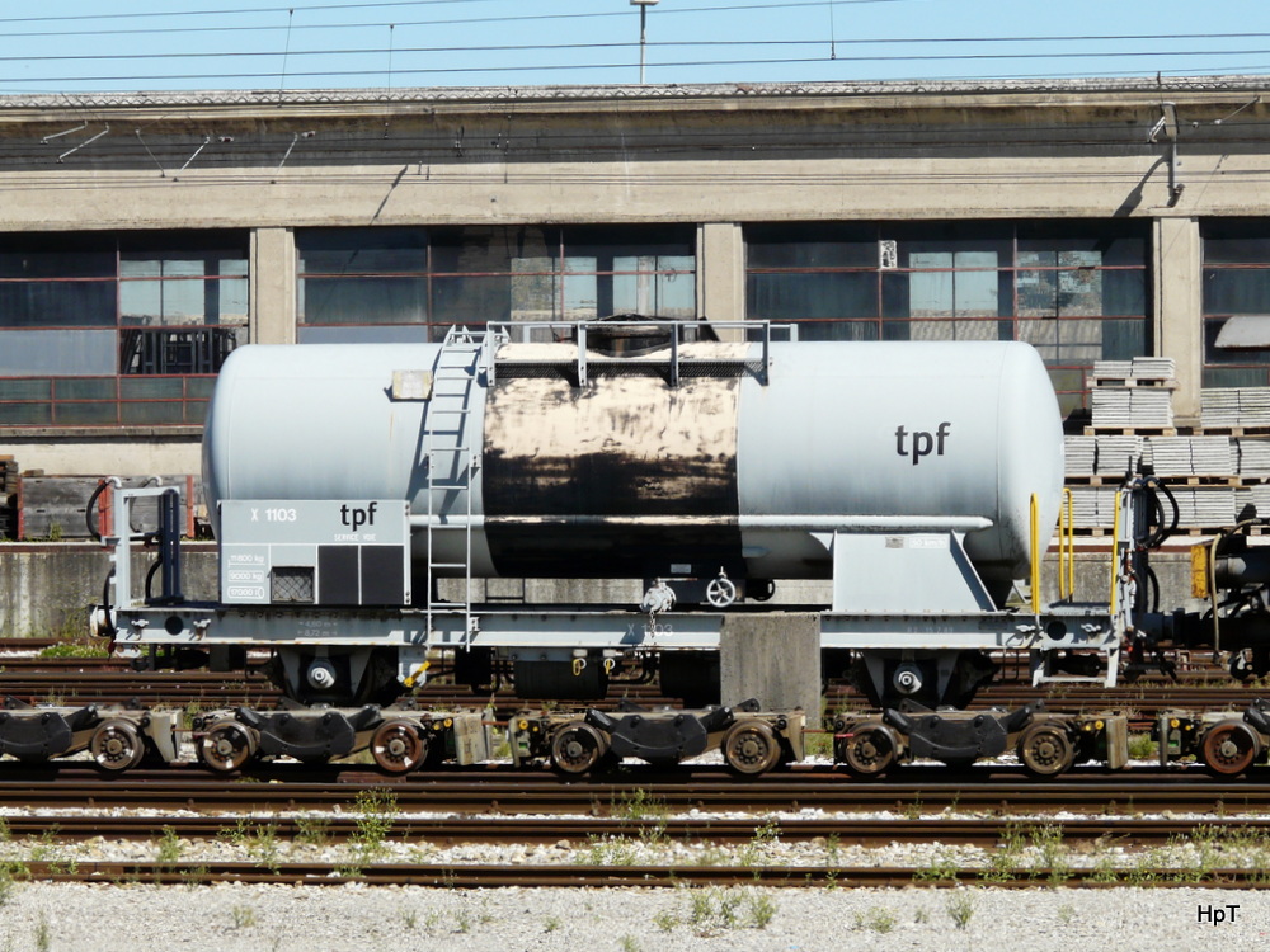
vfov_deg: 8.8
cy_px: 476
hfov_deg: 11.8
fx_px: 6164
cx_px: 635
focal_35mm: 168
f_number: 5.6
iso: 100
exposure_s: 1/500
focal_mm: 27.6
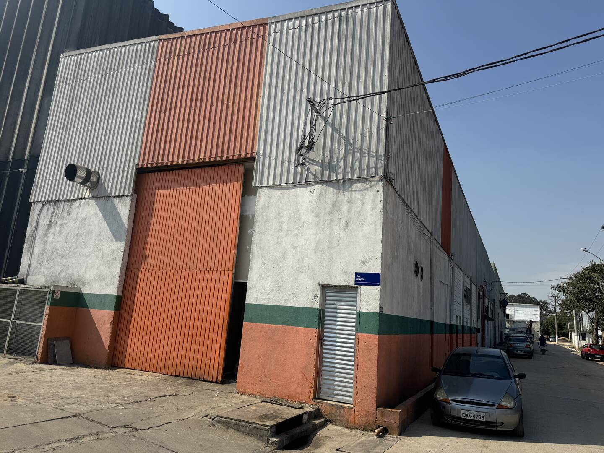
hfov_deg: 71.6
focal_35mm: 24
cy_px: 226
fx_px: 419
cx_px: 302
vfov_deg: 56.8
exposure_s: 1/6410
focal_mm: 6.76
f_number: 1.78
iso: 80
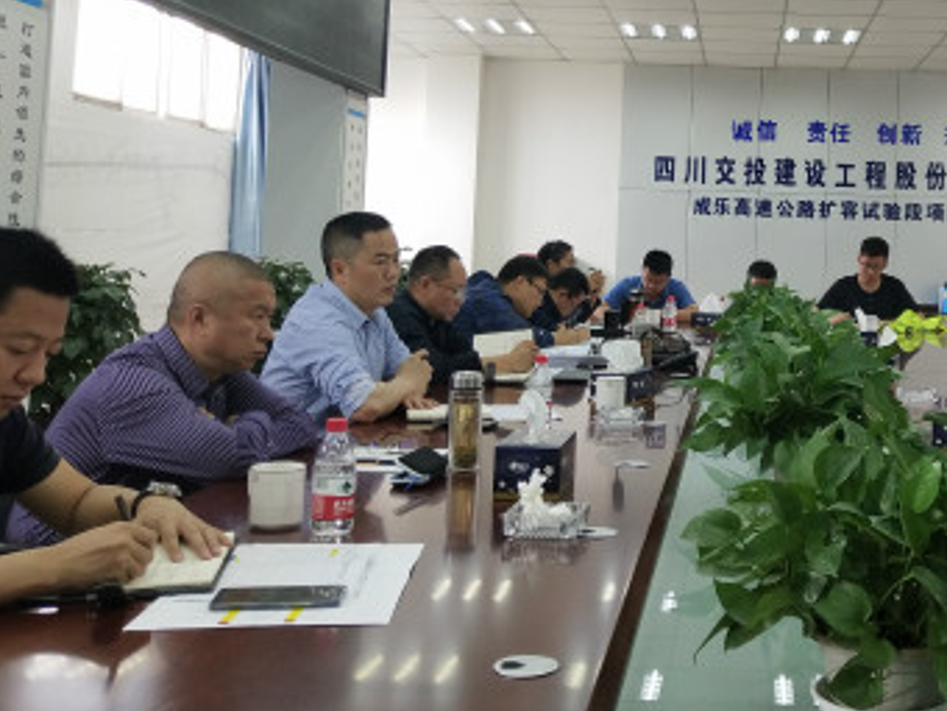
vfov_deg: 27.1
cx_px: 785
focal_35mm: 53
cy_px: 159
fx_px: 1450
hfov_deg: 34.8
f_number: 1.8
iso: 245
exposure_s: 1/100
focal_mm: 3.95
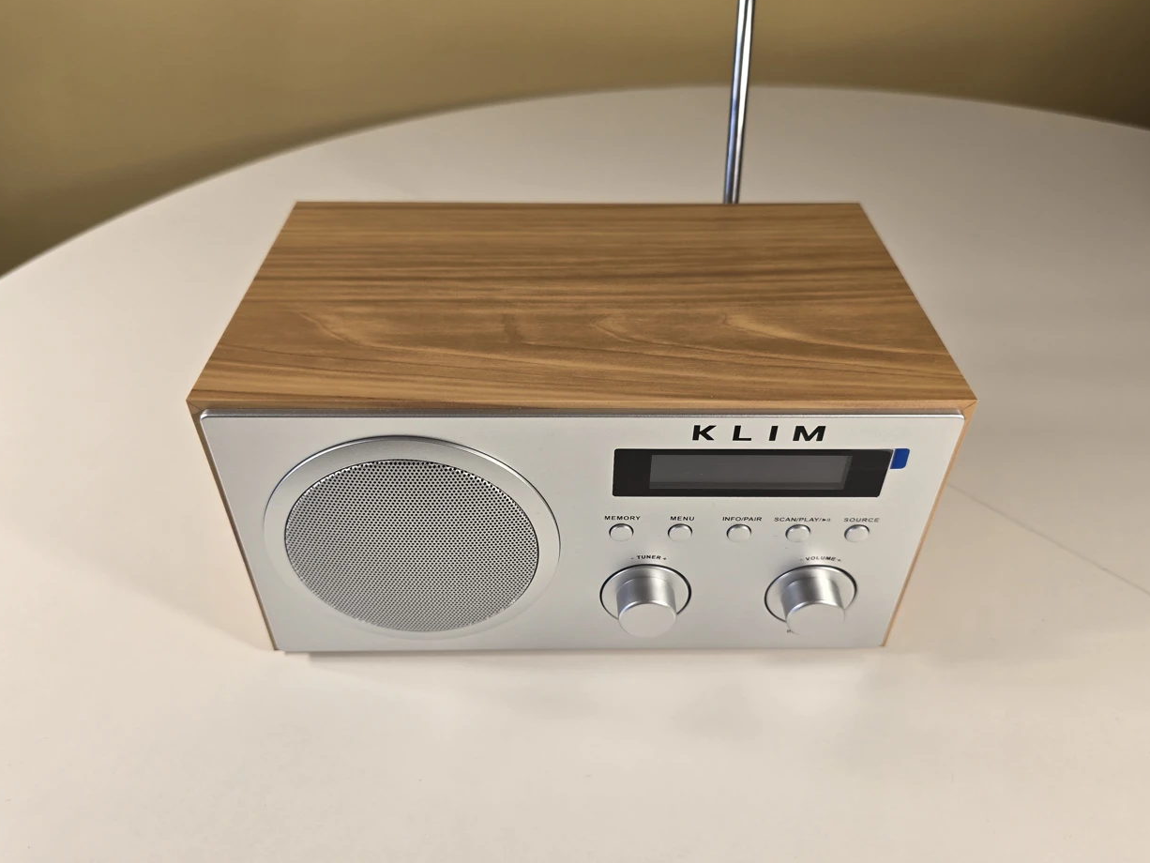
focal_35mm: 25
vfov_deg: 54.9
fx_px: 831
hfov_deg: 69.4
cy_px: 417
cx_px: 585
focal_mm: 6.3
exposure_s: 1/100
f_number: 1.7
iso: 25
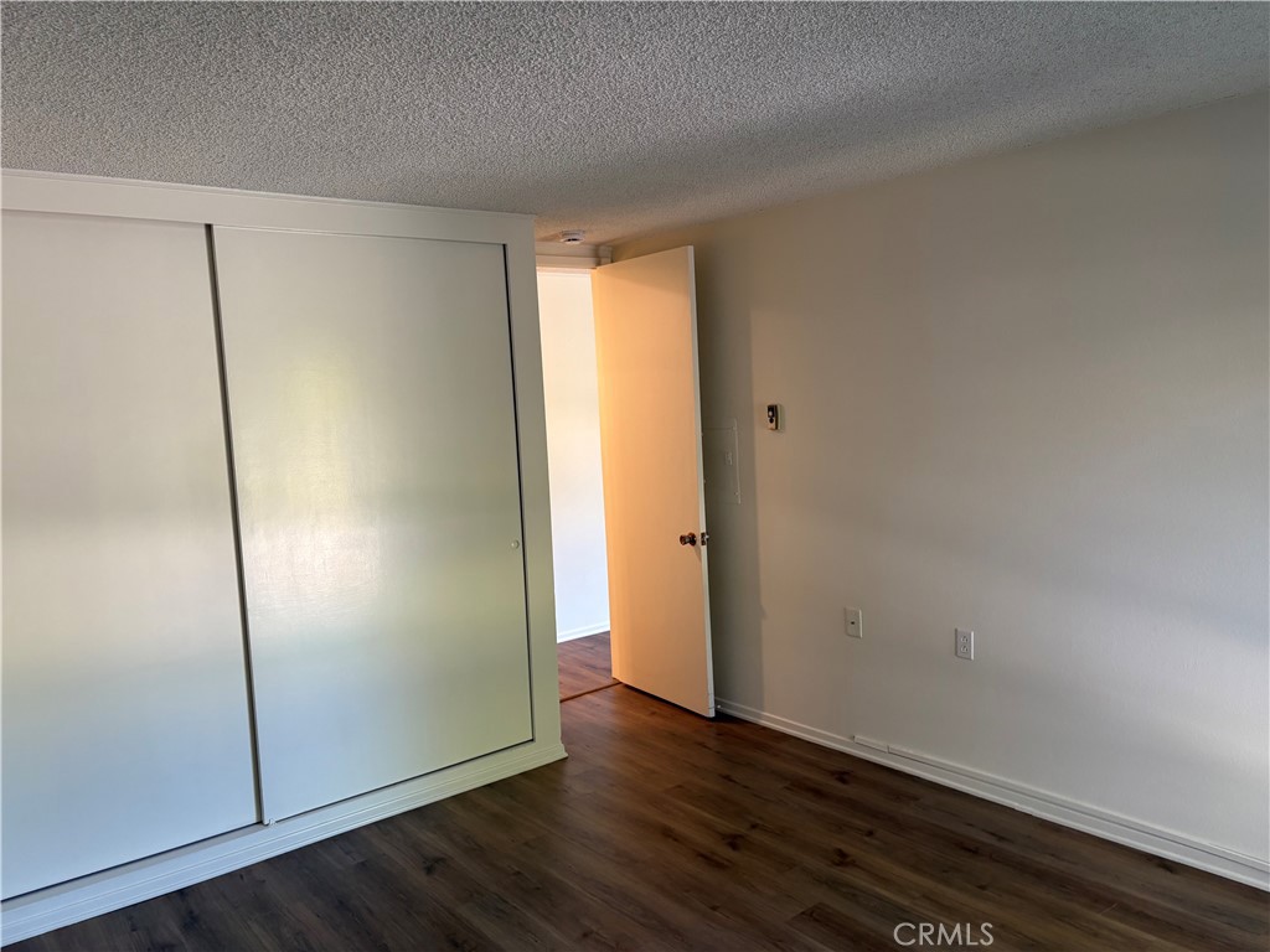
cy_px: 476
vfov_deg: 53.1
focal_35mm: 26
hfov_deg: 67.3
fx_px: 954
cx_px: 635
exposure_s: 1/71
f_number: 1.6
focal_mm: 5.96
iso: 125
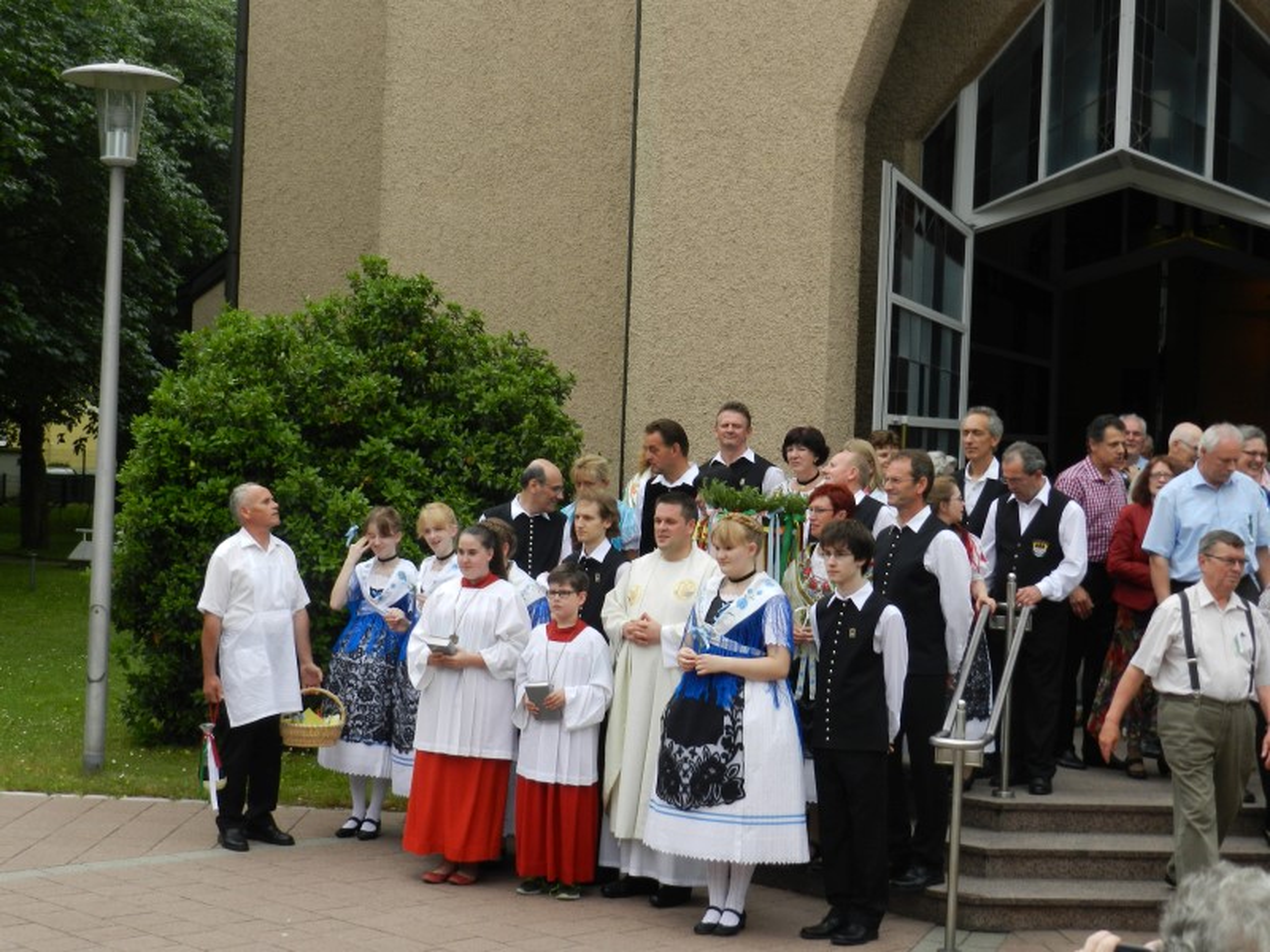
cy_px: 476
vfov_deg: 24.4
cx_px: 635
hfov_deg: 32.2
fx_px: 2201
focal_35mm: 60
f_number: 4.6
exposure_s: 1/400
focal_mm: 10.7
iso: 160
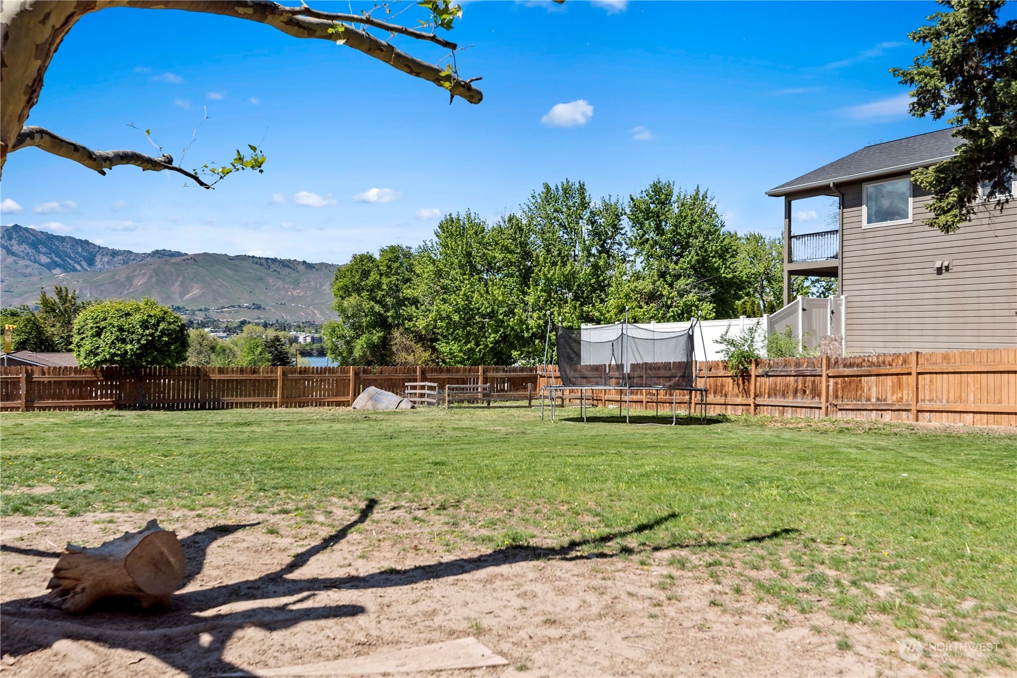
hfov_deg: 63.6
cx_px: 508
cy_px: 339
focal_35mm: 29
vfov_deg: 45.0
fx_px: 819
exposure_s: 1/1250
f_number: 7.1
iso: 100
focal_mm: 29
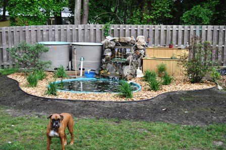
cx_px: 113
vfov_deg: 26.4
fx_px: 320
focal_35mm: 51
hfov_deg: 38.9
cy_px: 75
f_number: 5.6
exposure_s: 1/125
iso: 250
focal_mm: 34
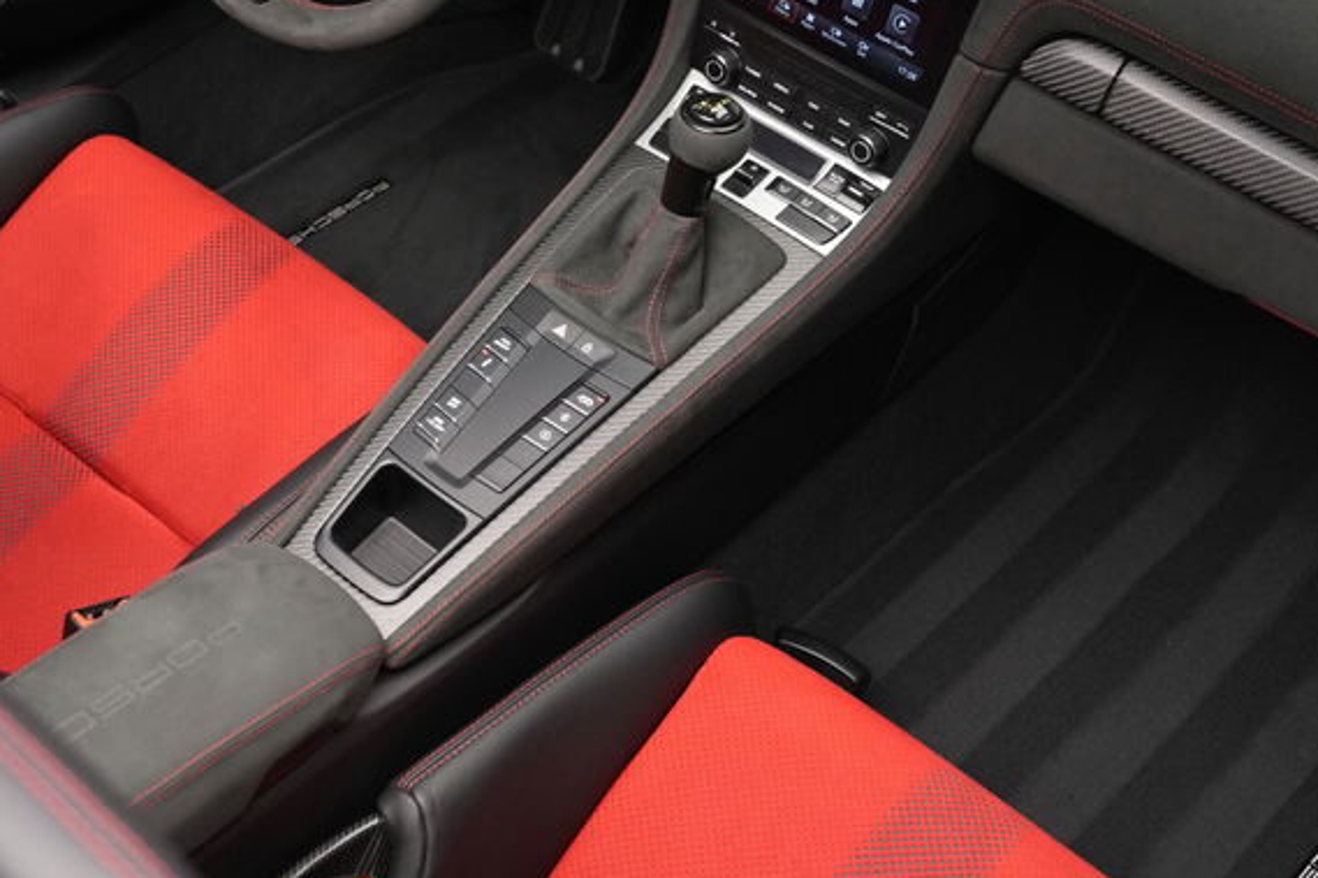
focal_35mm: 63
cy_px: 243
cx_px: 352
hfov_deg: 31.4
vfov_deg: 21.4
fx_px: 2306
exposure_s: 1/40
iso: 2500
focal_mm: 35
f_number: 4
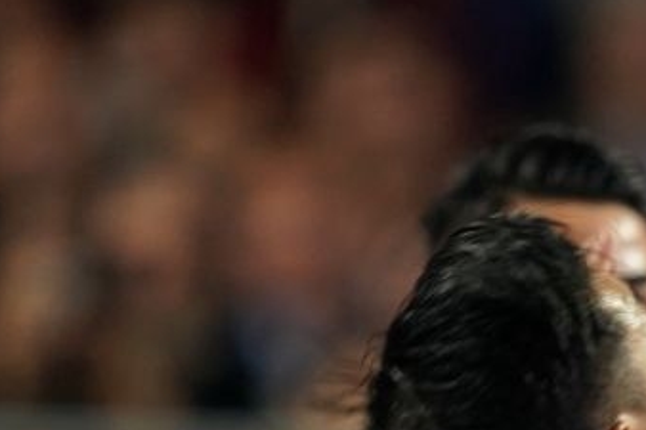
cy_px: 768
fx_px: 38255
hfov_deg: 1.0
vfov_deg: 0.6
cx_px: 1007
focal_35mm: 2133
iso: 1000
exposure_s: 1/500
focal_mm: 400
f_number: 2.8
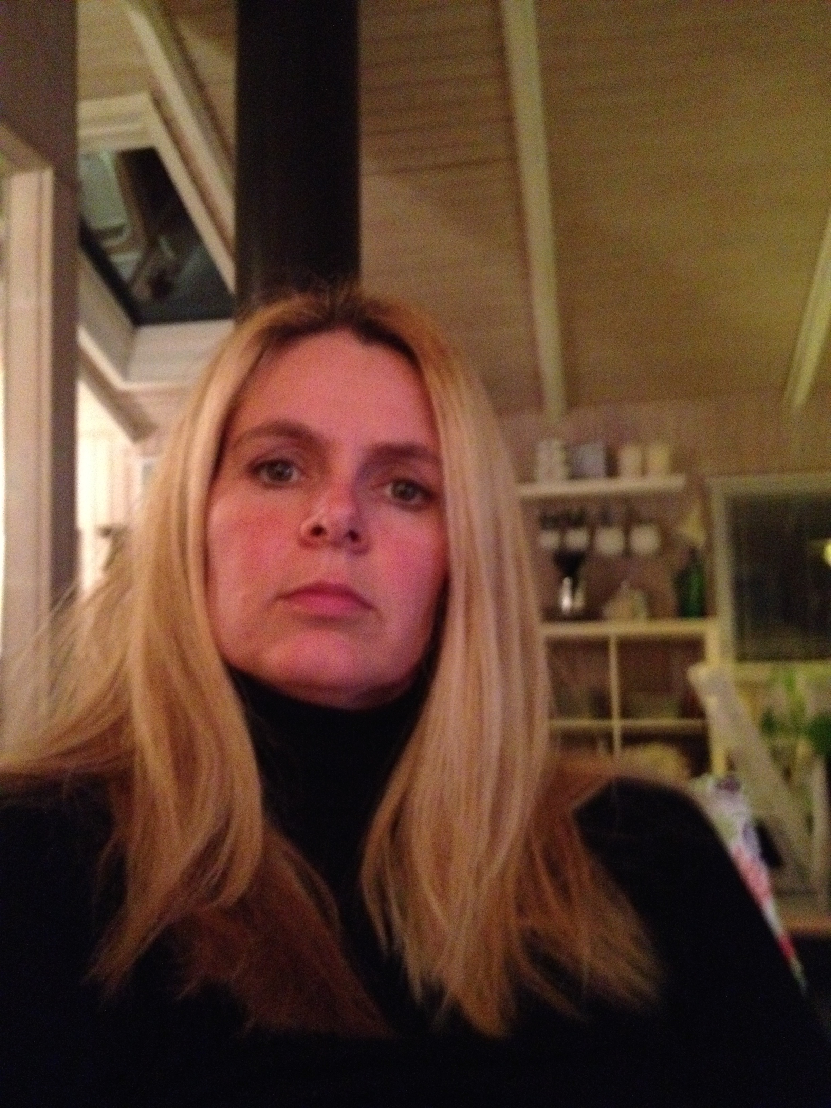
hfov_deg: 40.7
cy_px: 554
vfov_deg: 52.6
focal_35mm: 35
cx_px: 416
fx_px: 1120
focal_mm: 4.28
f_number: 2.4
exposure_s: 1/15
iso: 800
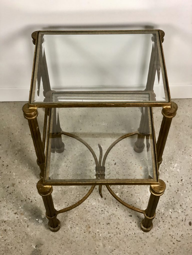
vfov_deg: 36.8
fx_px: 385
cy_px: 128
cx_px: 96
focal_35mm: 52
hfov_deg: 28.0
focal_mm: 6
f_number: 2.4
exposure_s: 1/50
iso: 100
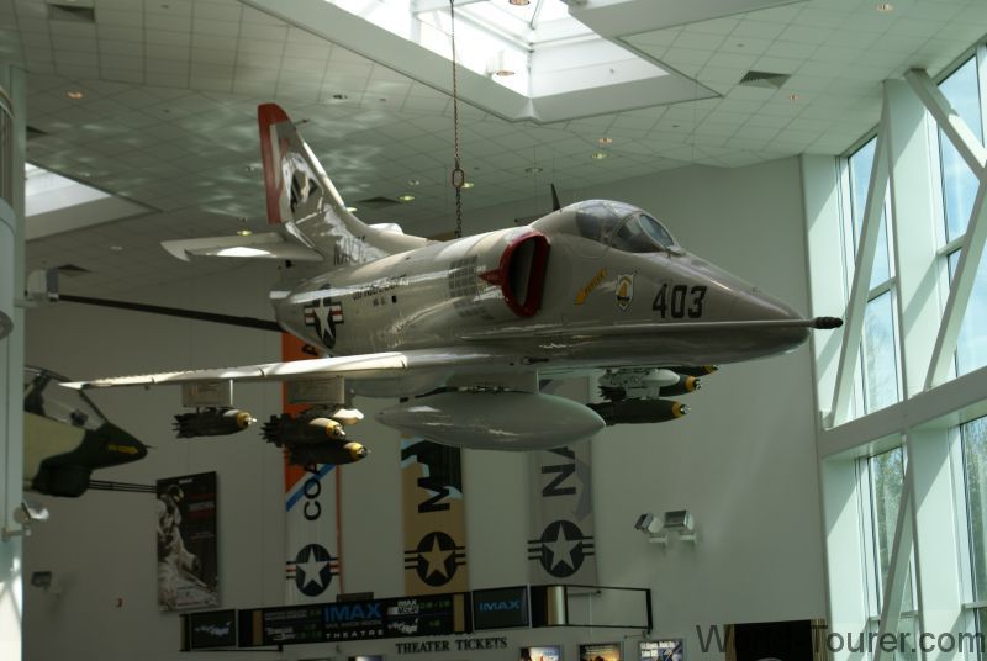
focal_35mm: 75
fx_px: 2059
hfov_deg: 27.0
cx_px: 494
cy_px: 330
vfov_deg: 18.2
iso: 125
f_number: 5.6
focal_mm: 50
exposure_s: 1/80
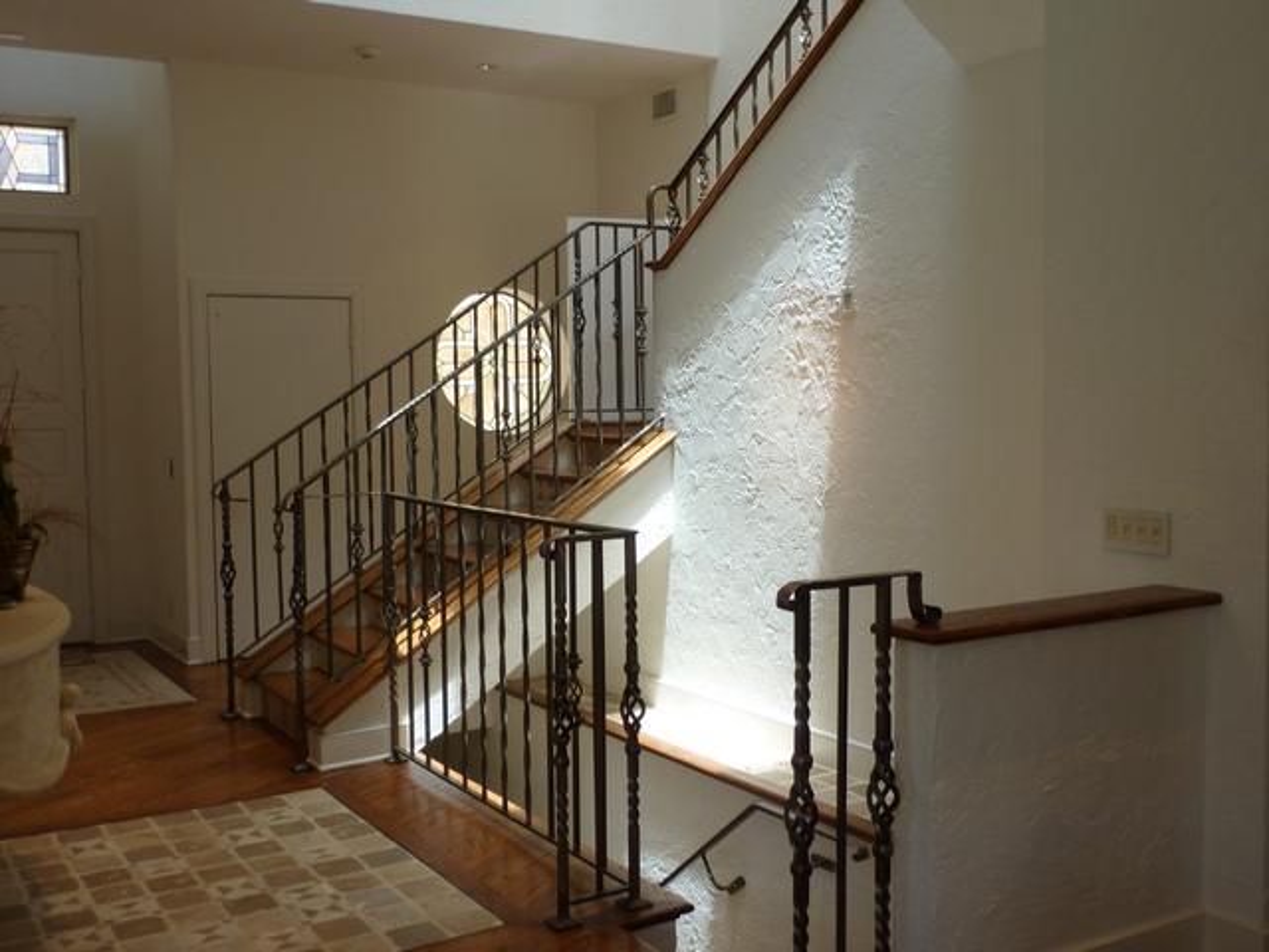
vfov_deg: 40.7
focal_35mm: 35
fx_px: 1283
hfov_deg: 52.6
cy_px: 476
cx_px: 634
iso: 80
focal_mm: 5.7
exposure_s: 1/50
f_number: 3.5
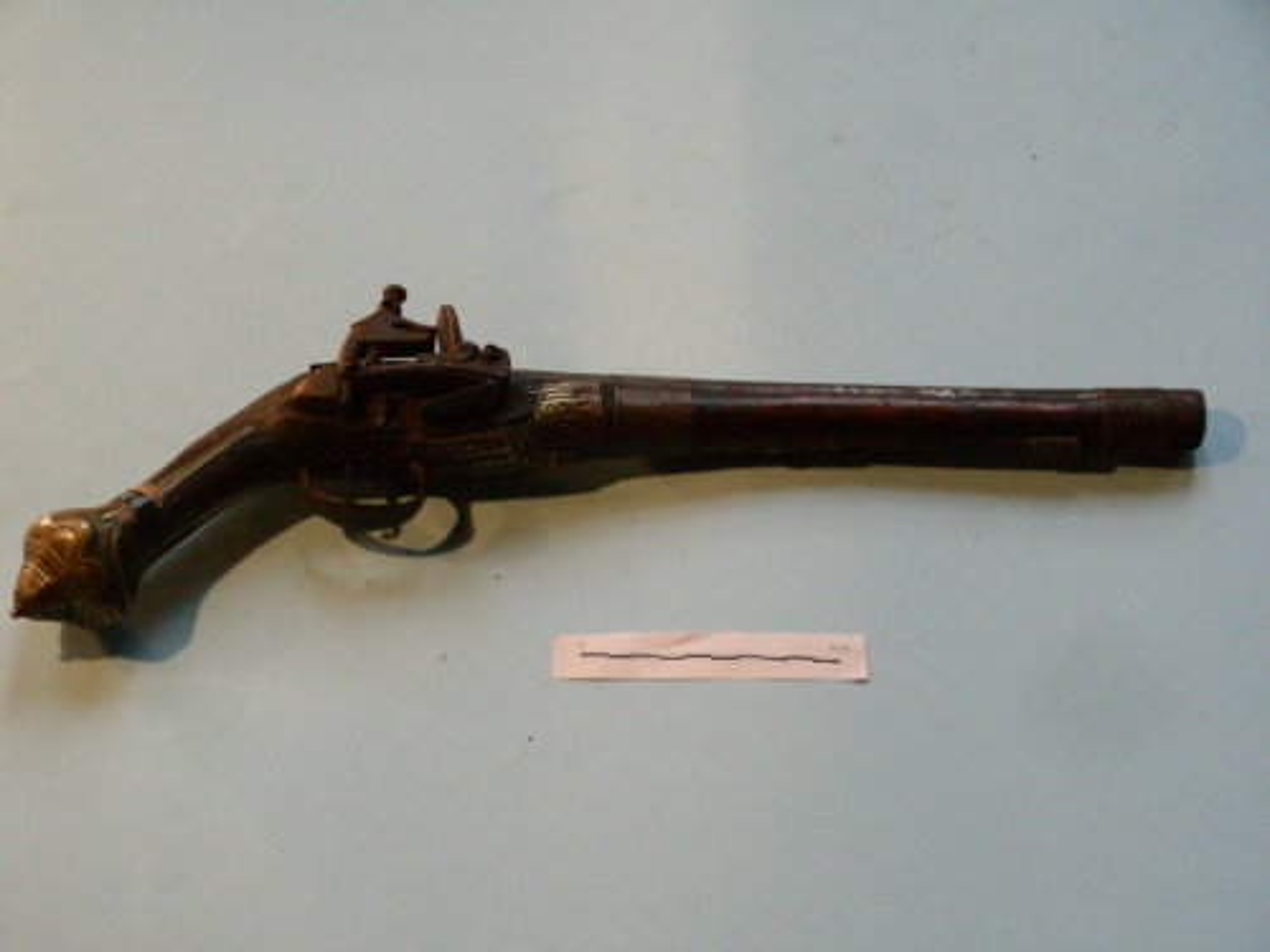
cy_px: 476
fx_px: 3192
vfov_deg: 17.0
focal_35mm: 87
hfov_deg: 22.5
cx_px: 635
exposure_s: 1/256
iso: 400
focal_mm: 14.6
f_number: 4
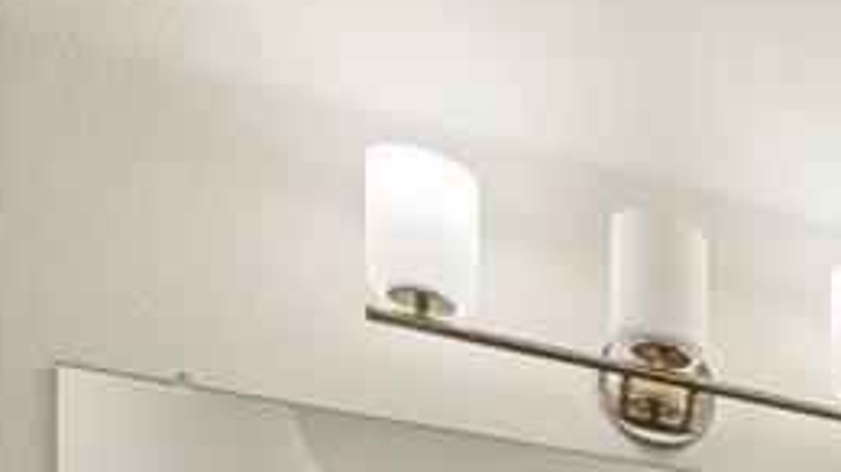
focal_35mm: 68
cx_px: 1375
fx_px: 1517
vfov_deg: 13.6
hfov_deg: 22.8
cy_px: 1083
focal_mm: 16.5
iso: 400
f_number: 8
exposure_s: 1/50
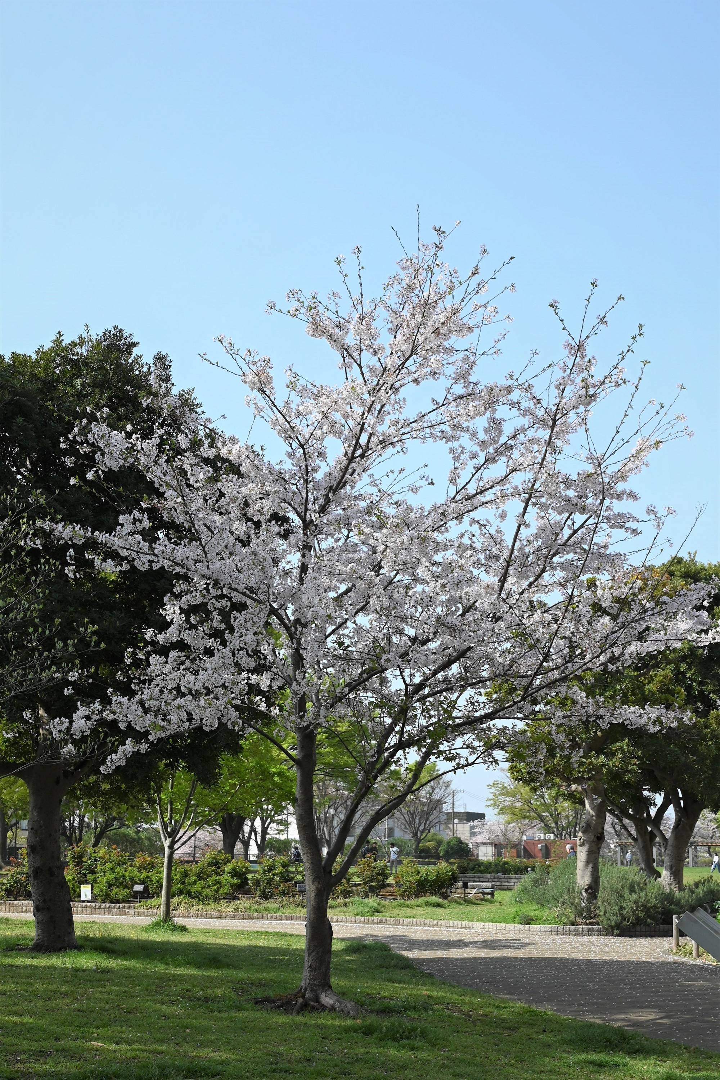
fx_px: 1440
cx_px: 360
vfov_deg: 41.1
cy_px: 540
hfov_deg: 28.1
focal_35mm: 48
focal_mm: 32
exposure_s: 1/320
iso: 100
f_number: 7.1
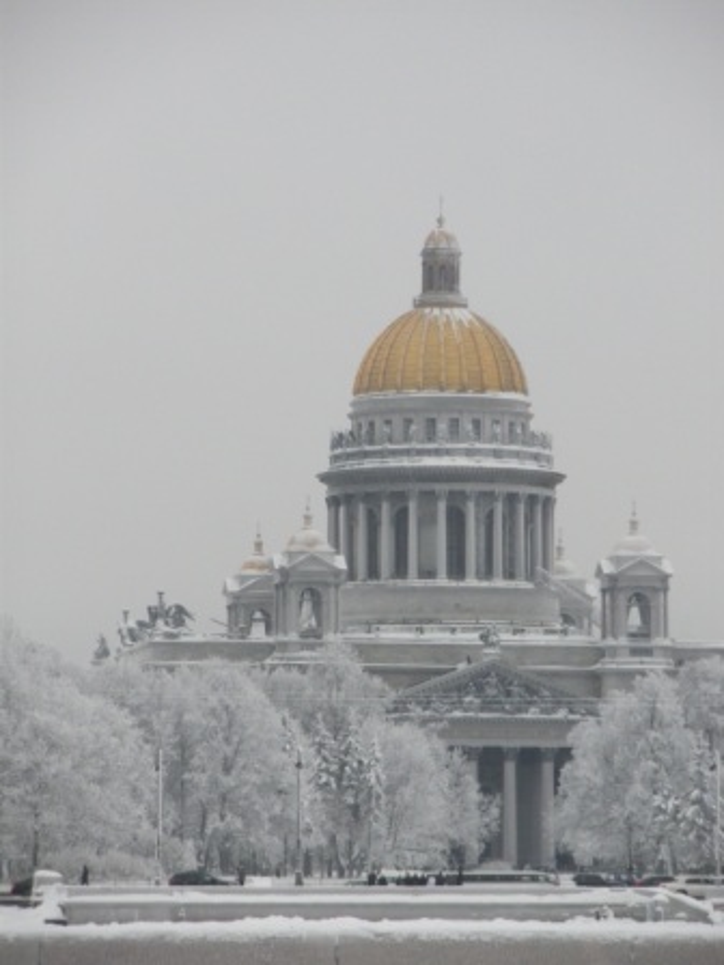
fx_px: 5020
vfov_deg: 11.0
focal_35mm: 180
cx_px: 362
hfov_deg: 8.2
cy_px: 482
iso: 250
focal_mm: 31.5
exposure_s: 1/250
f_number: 5.6
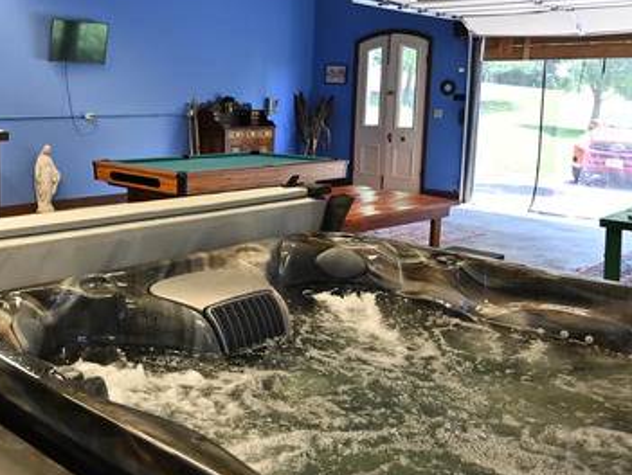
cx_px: 108
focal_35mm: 42
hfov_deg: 42.5
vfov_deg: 34.4
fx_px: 764
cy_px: 186
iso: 640
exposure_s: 1/125
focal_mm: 25.5
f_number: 4
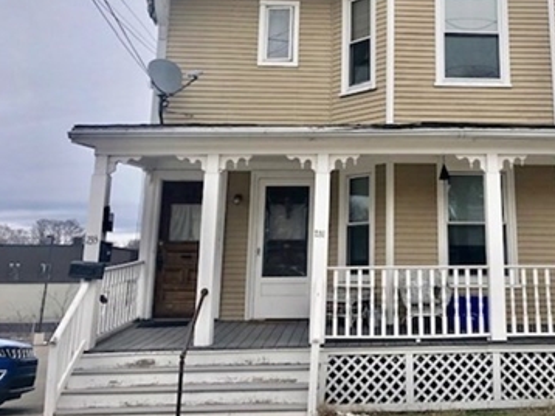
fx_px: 641
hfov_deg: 45.9
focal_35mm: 40
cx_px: 382
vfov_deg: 35.5
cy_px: 134
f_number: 1.8
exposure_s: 1/1263
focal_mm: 4
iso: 20
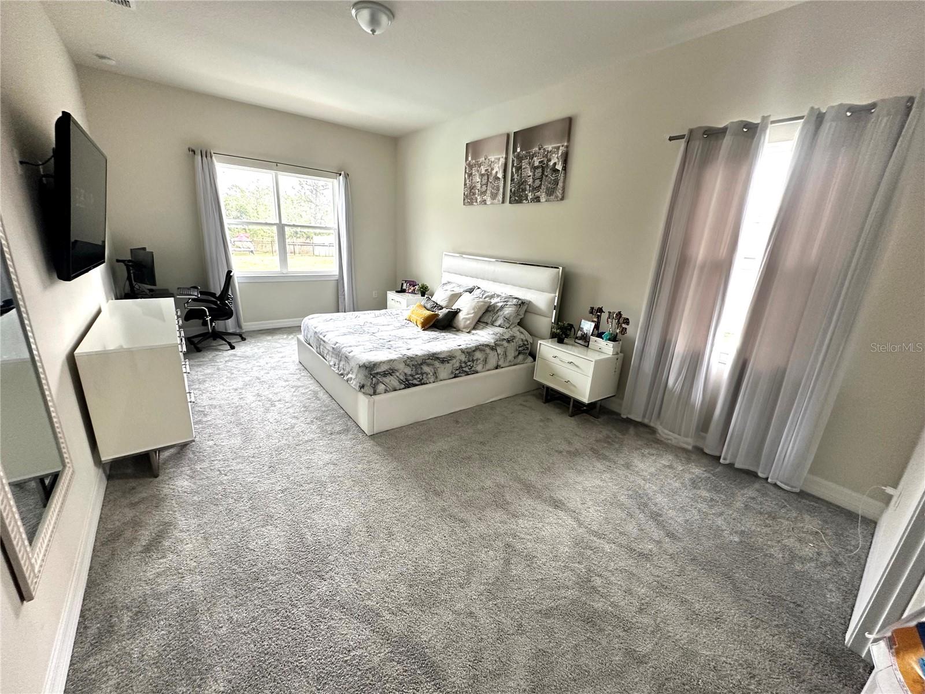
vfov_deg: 85.7
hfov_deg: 102.1
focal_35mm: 14
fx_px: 374
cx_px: 462
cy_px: 347
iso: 250
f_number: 2.2
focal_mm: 2.22
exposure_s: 1/99
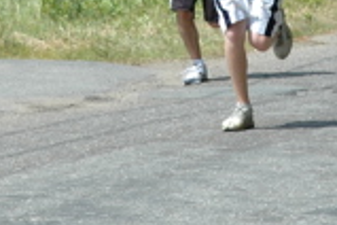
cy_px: -20
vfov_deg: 3.3
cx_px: 250
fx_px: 3950
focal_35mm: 422
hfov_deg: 4.9
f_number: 8
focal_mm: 70
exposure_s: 1/250
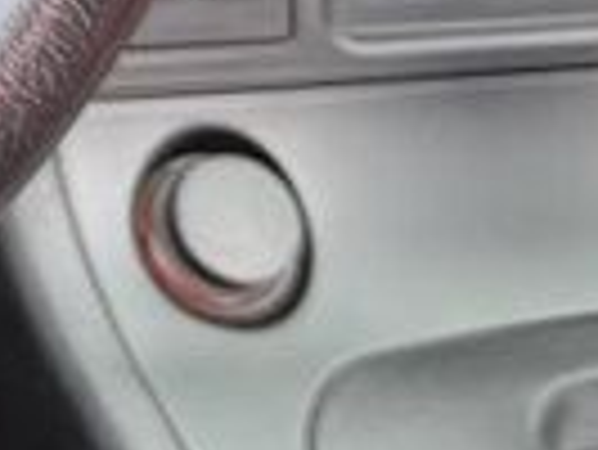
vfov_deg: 7.5
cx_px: -854
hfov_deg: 9.5
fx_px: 3199
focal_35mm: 185
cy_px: -612
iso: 100
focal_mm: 6.76
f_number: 1.78
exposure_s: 1/353
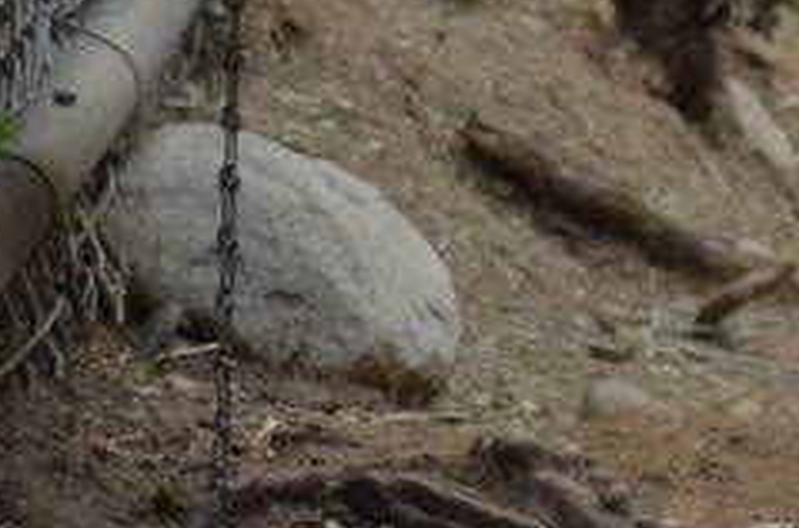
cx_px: 2193
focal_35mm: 2011
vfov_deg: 0.7
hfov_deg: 1.0
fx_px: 44515
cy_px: -261
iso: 560
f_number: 4.8
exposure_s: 1/1000
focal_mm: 200
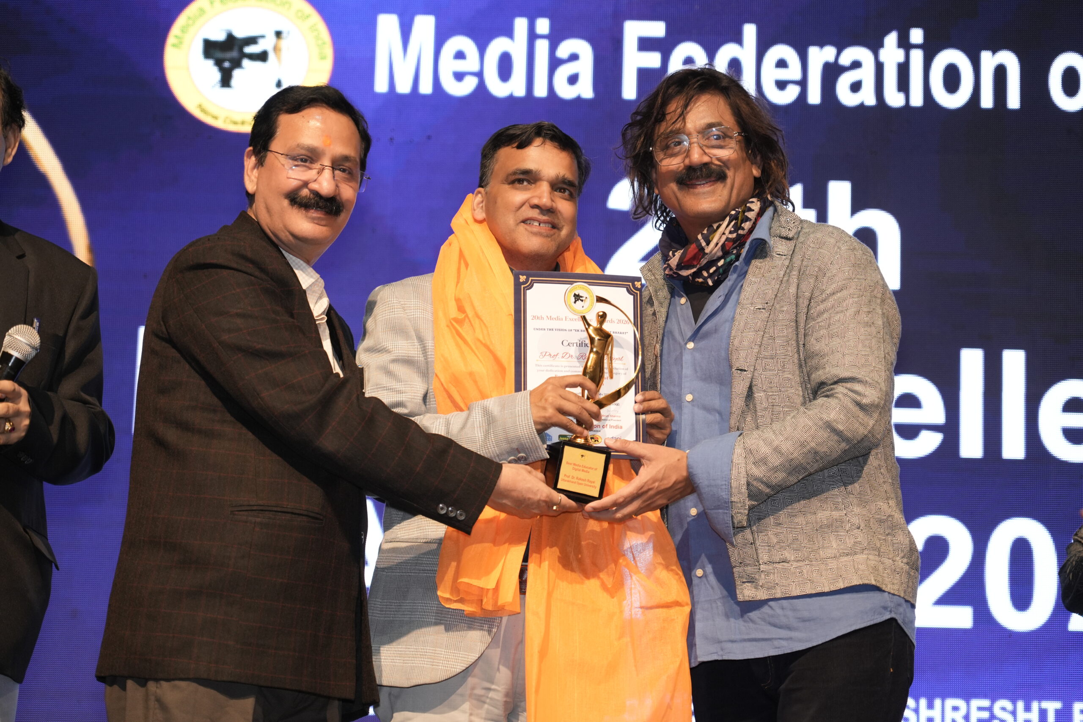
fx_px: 3159
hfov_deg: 19.5
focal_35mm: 105
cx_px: 542
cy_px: 361
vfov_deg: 13.0
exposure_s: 1/125
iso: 1000
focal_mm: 105
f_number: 4
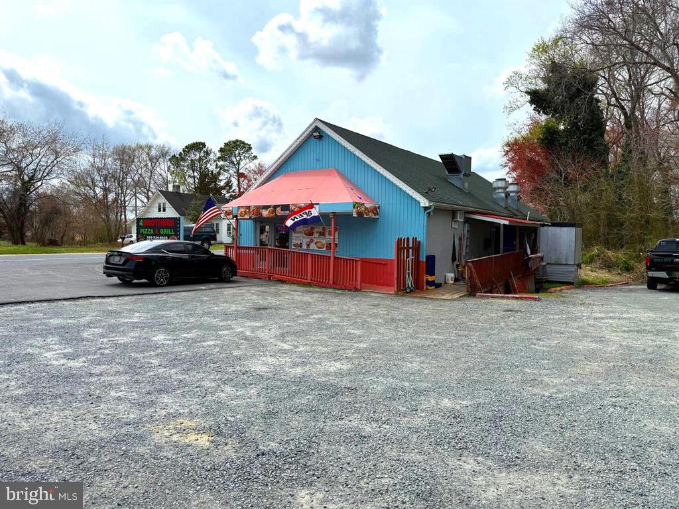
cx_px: 340
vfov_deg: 56.8
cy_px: 254
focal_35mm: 24
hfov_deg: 71.6
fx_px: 471
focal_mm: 6.76
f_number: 1.78
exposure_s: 1/7353
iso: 80
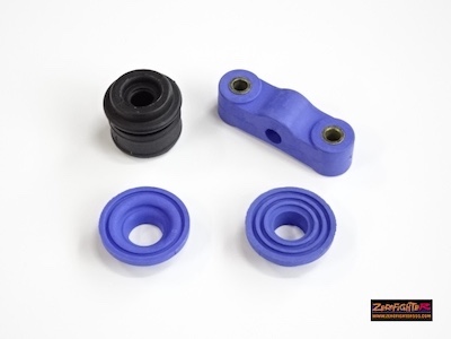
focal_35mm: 112
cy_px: 170
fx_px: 1459
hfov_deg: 17.6
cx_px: 226
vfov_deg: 13.2
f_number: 5.6
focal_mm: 19.1
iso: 800
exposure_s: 1/25
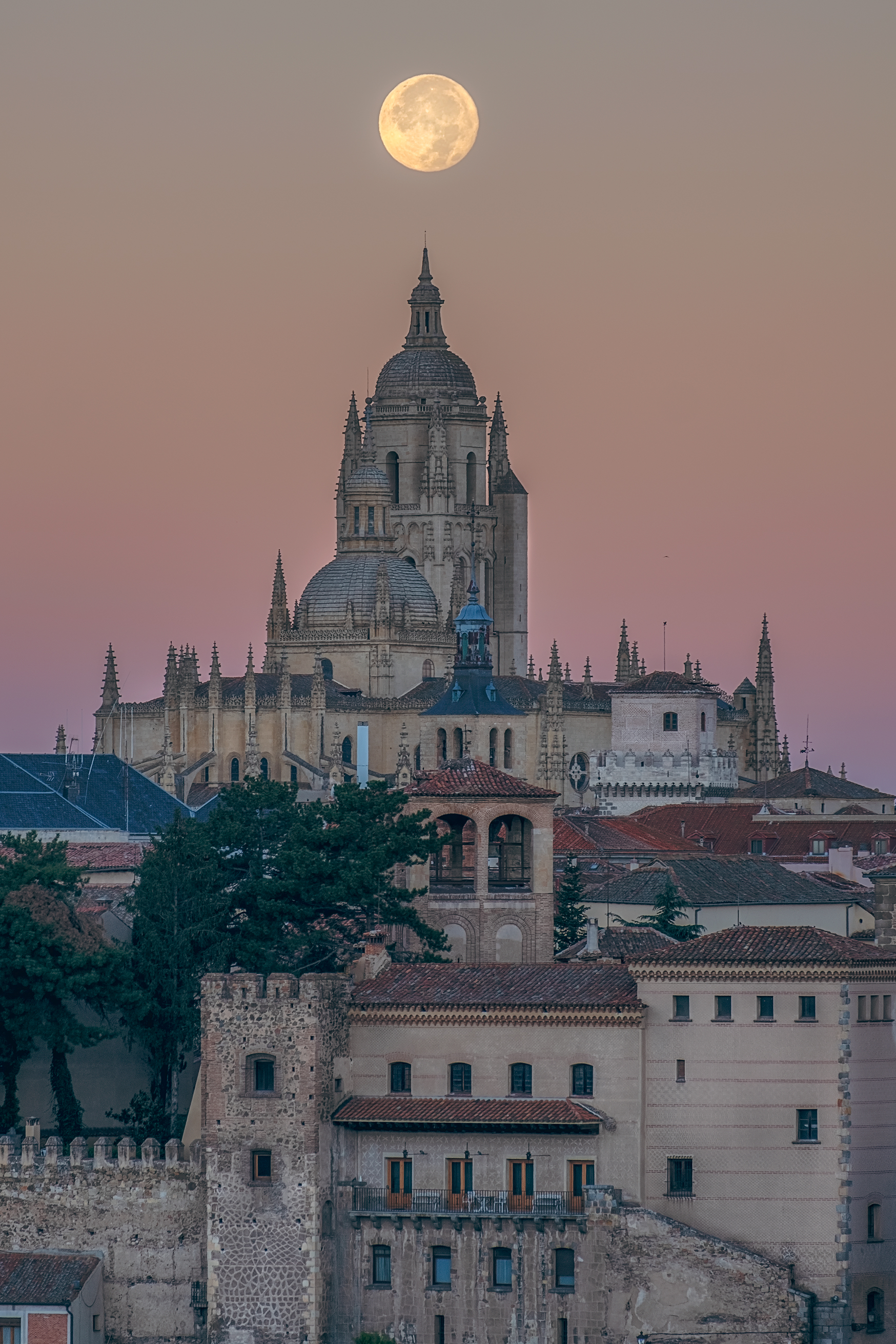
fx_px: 10975
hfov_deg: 4.7
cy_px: 616
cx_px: 435
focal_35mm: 294
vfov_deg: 7.0
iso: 200
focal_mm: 171.6
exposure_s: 1/50
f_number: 6.4
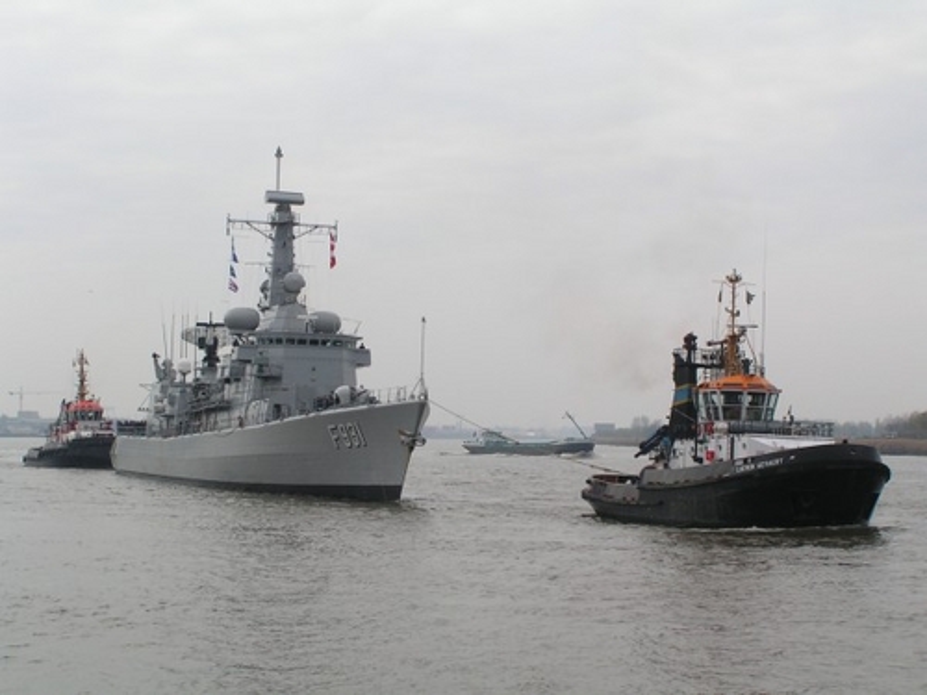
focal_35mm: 72
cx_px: 464
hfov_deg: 27.0
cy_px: 348
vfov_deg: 20.4
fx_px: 1928
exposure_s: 1/500
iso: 50
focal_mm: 12.1
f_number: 5.6
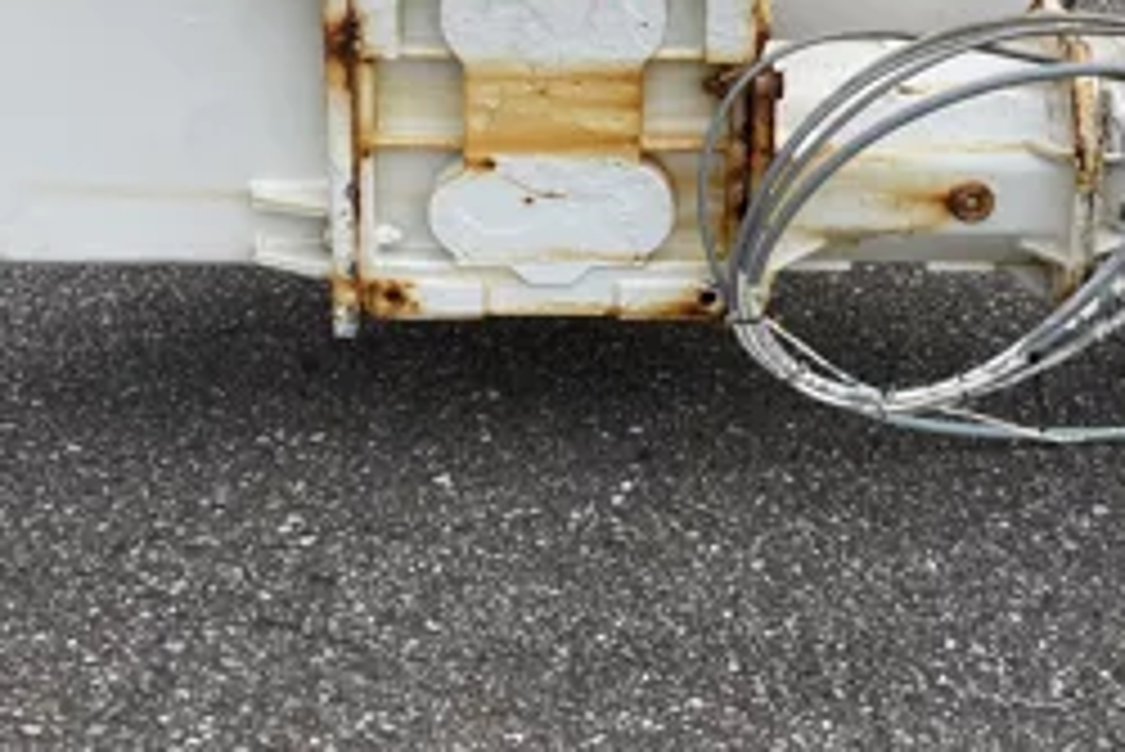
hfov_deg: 30.0
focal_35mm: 67
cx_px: 670
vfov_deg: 19.9
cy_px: 47
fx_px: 2095
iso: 32
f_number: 1.8
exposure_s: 1/414
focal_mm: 4.25
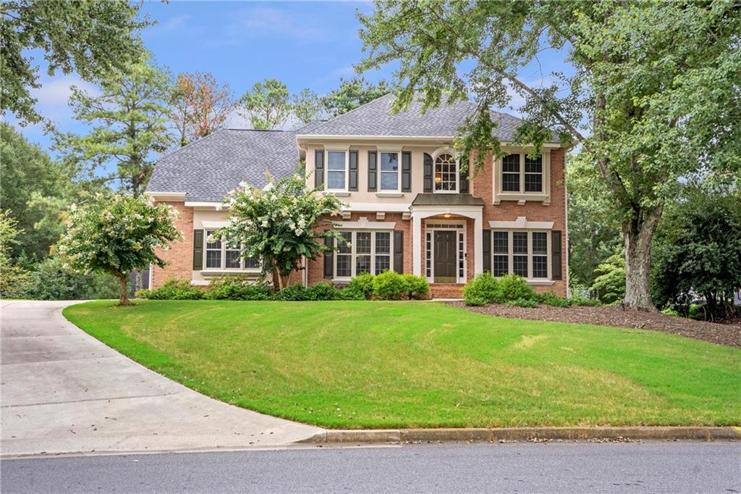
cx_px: 370
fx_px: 720
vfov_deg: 37.8
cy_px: 247
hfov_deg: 54.4
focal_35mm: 35
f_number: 8
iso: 320
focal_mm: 35
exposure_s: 1/250
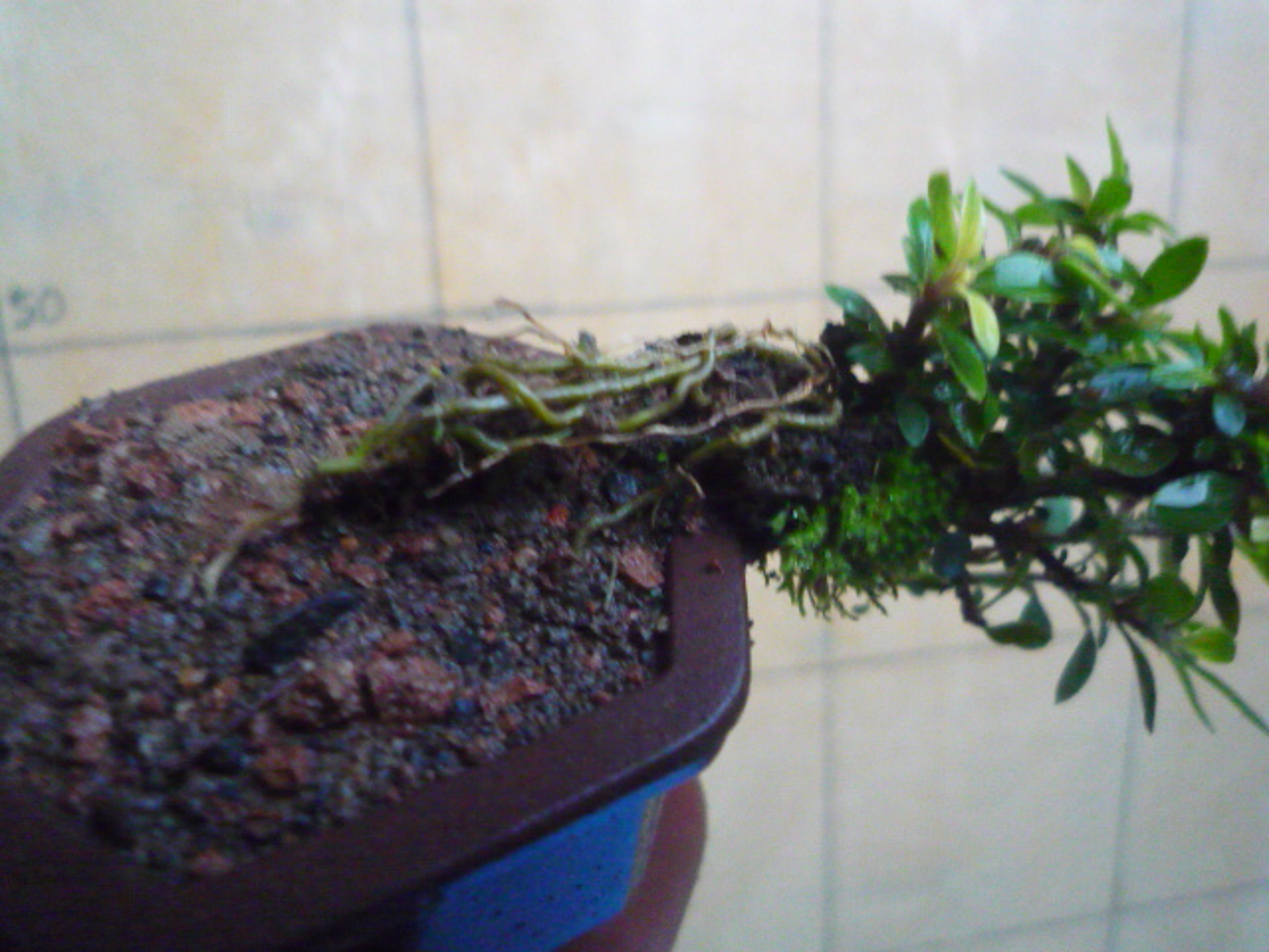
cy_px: 476
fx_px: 916
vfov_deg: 54.9
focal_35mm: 25
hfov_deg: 69.4
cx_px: 634
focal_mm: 4.4
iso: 800
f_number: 2.8
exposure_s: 1/25
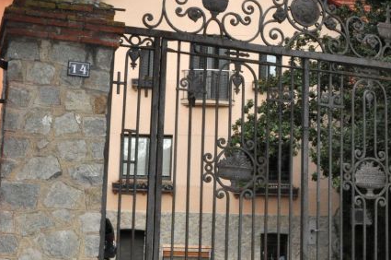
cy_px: 88
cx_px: 276
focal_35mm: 65
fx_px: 705
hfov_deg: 30.6
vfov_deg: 20.8
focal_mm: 18
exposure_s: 1/200
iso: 1600
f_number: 20
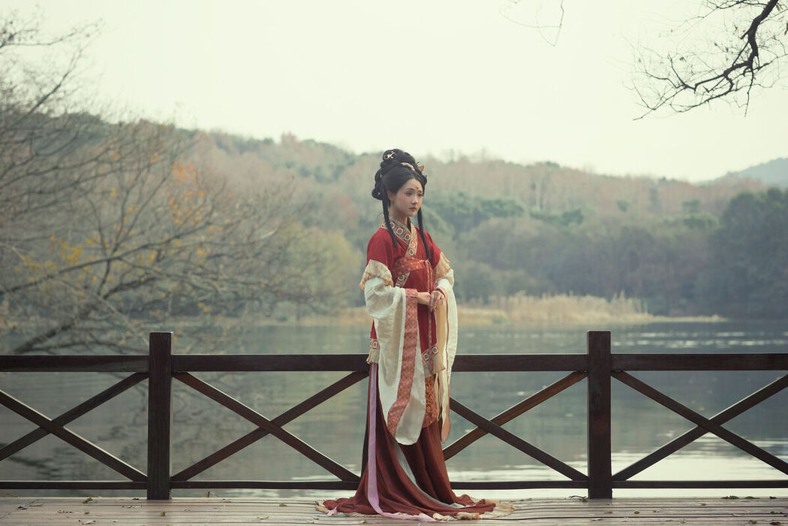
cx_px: 394
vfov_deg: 16.1
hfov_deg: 23.9
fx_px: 1860
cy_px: 263
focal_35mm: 85
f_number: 3.5
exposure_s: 1/800
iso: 640
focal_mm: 85
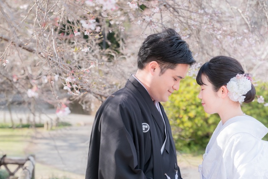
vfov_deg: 16.5
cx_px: 150
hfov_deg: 24.4
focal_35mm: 83
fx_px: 618
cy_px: 80
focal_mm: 66
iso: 100
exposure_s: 1/160
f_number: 4.5
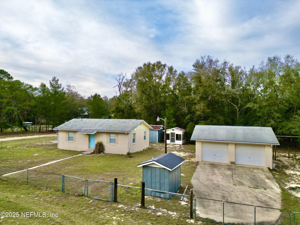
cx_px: 150
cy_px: 112
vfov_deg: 56.8
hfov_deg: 71.6
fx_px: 208
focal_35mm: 24
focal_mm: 6.72
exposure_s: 1/725
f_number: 1.7
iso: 100
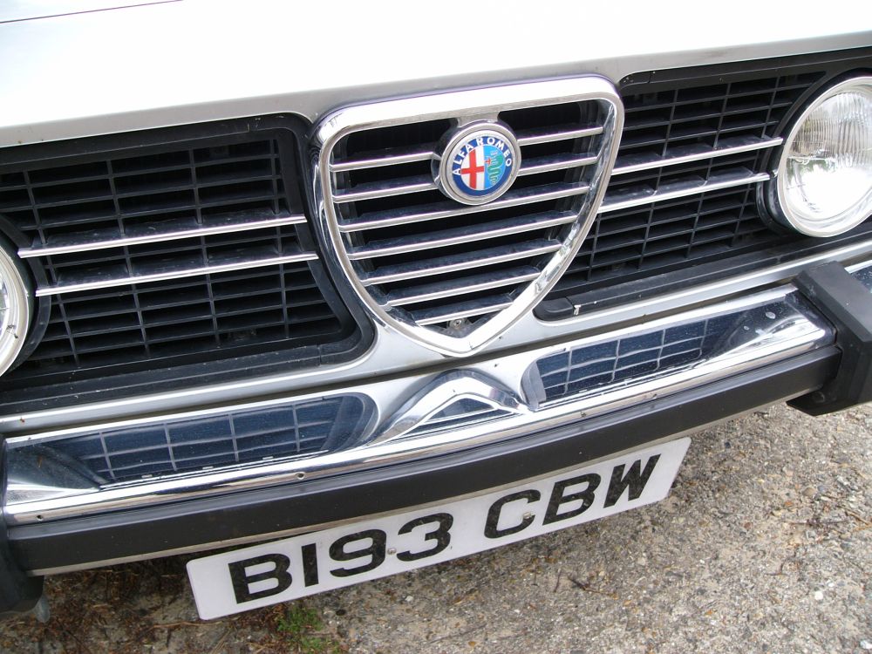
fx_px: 907
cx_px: 436
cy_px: 327
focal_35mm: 36
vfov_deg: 39.7
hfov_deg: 51.4
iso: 50
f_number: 2.8
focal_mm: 6
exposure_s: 1/80
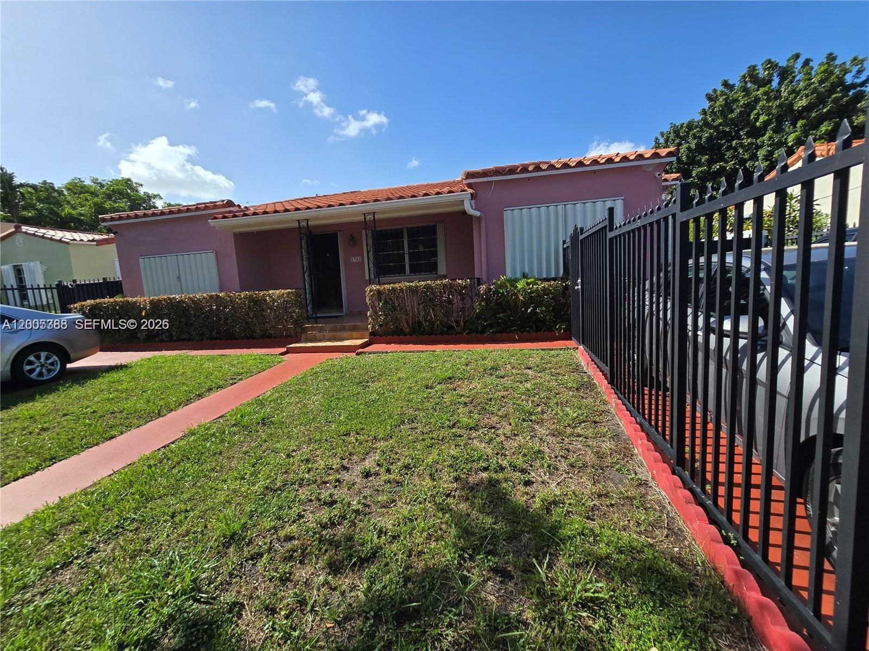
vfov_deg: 89.9
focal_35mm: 13
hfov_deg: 106.2
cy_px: 326
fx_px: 326
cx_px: 434
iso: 50
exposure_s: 1/1700
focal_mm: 2.2
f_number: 2.2
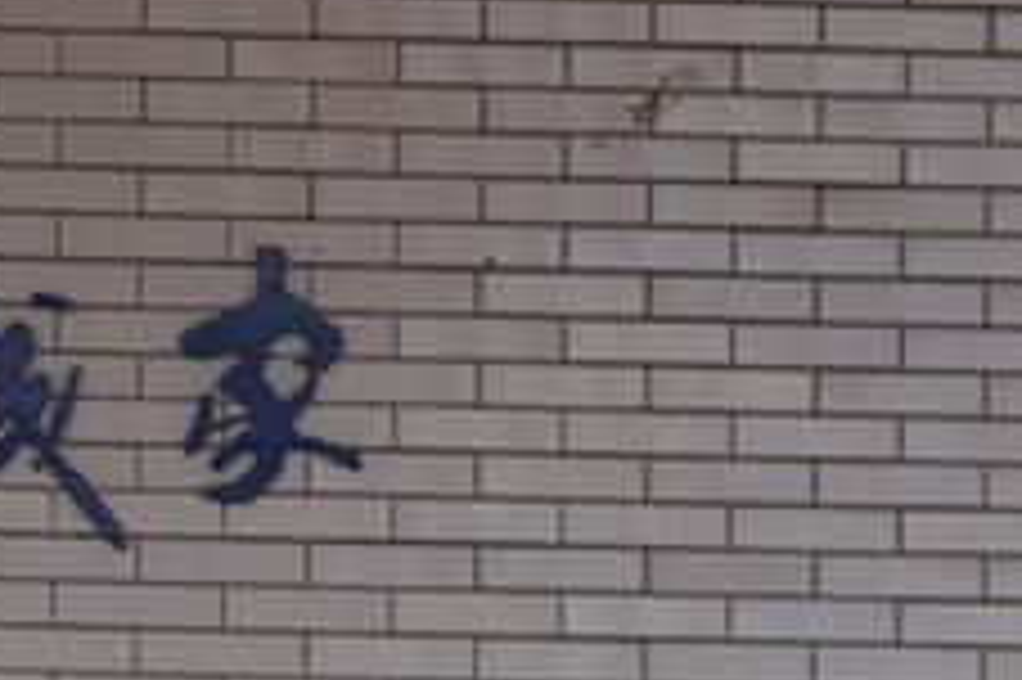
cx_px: -374
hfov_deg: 5.6
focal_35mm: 363
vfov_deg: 3.8
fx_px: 10303
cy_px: 1072
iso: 200
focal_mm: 55
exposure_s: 1/640
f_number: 5.6
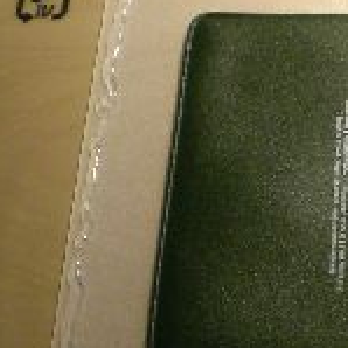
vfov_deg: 16.5
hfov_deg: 15.3
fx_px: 1194
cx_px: 522
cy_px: 245
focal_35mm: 105
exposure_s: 1/30
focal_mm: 6.3
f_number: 3.1
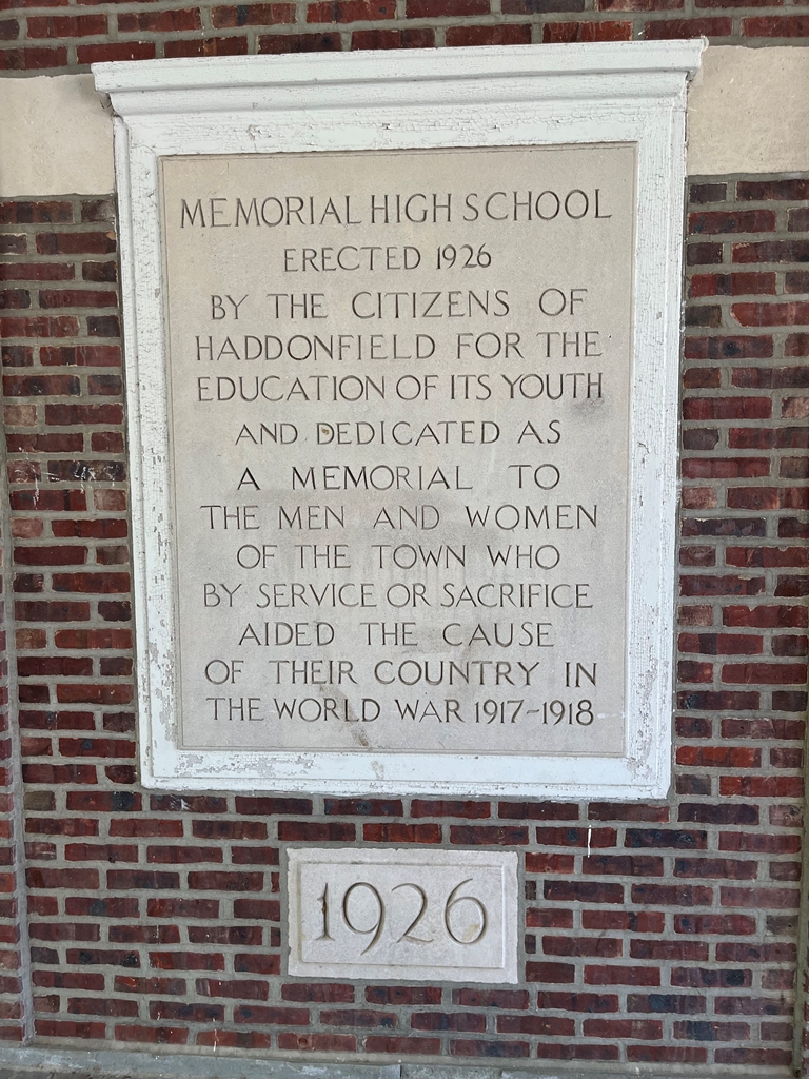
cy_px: 540
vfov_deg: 67.3
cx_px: 404
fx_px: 810
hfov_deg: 53.1
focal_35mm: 26
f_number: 1.6
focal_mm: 5.1
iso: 64
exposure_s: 1/163
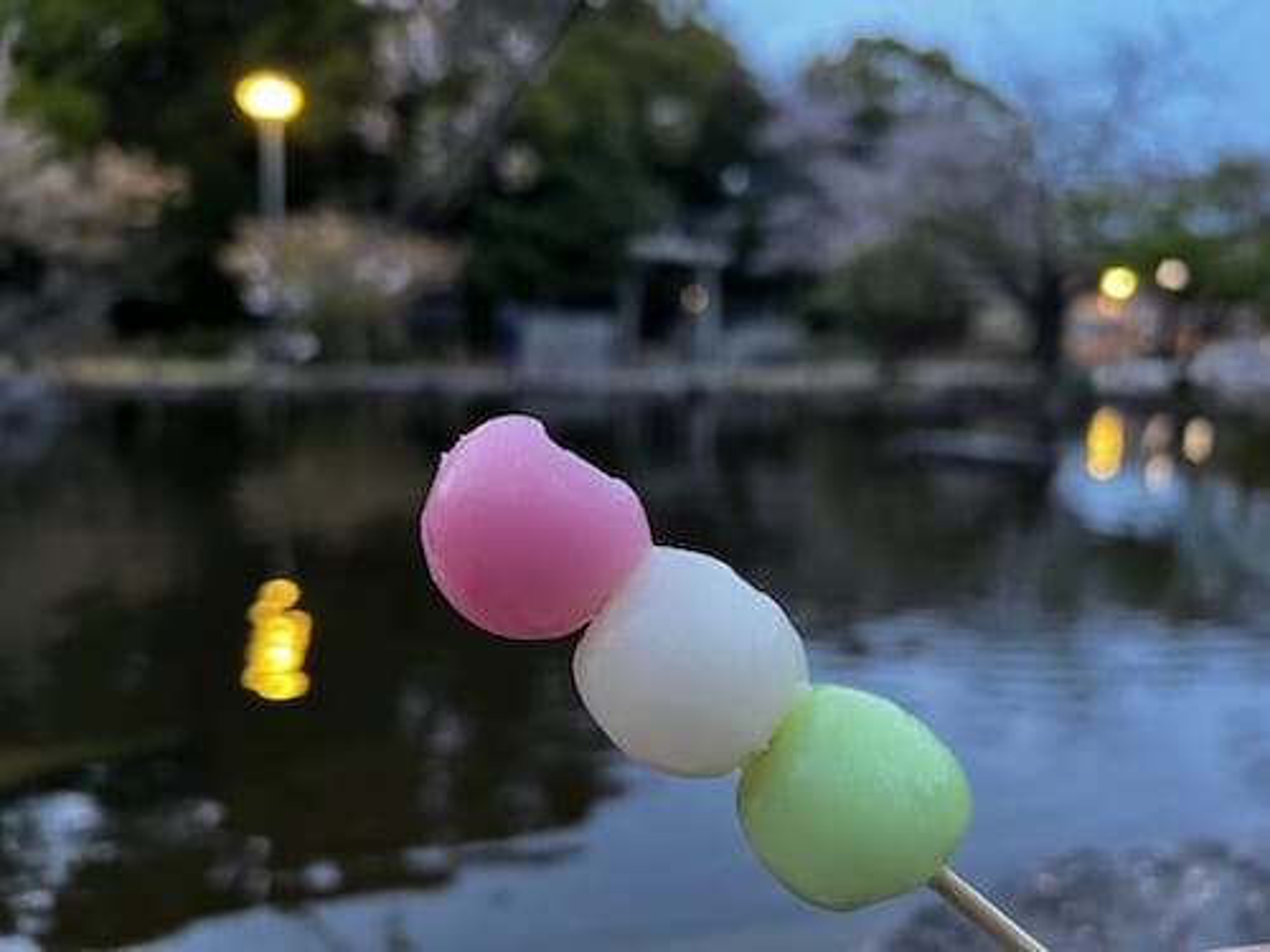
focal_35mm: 26
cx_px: 635
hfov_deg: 67.3
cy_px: 476
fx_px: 954
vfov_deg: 53.1
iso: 500
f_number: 1.5
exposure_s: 1/42
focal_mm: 5.7
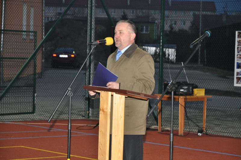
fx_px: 852
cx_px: 120
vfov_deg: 10.7
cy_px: 80
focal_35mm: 128
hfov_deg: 16.1
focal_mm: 85
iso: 1000
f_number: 6.3
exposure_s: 1/60
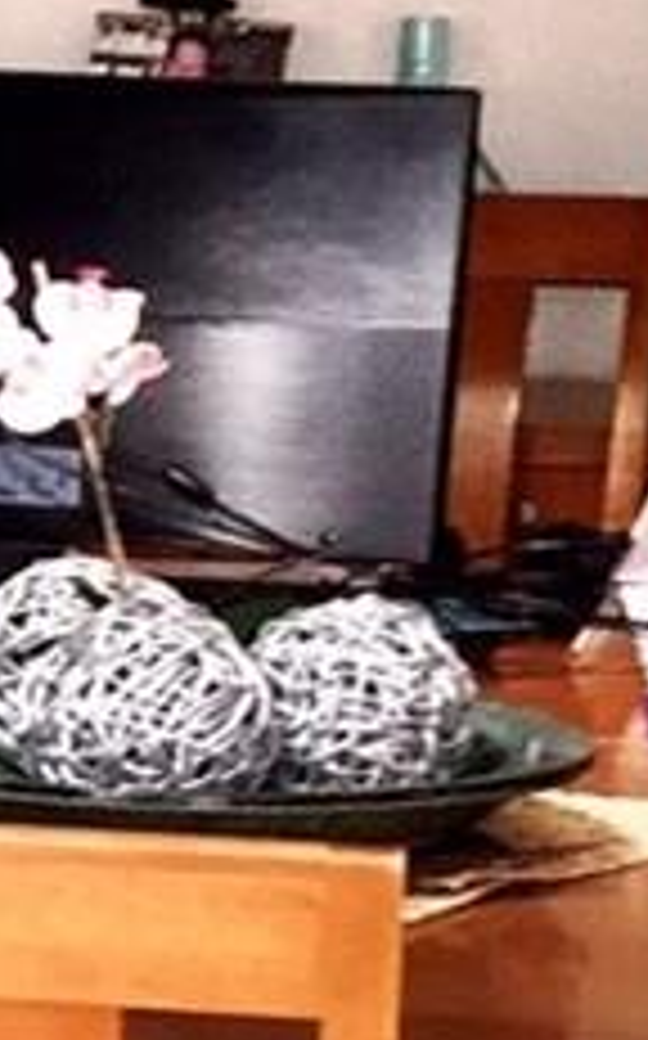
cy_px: 815
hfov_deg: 5.5
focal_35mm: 213
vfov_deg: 9.8
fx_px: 6030
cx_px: -1674
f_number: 2.2
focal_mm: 4.15
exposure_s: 1/30
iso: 40
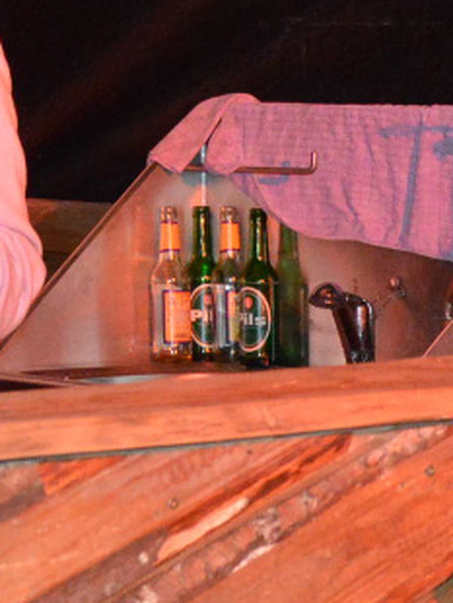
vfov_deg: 9.4
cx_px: -387
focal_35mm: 208
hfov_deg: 7.0
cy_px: -164
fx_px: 3624
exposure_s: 1/60
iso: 3200
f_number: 4
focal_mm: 28
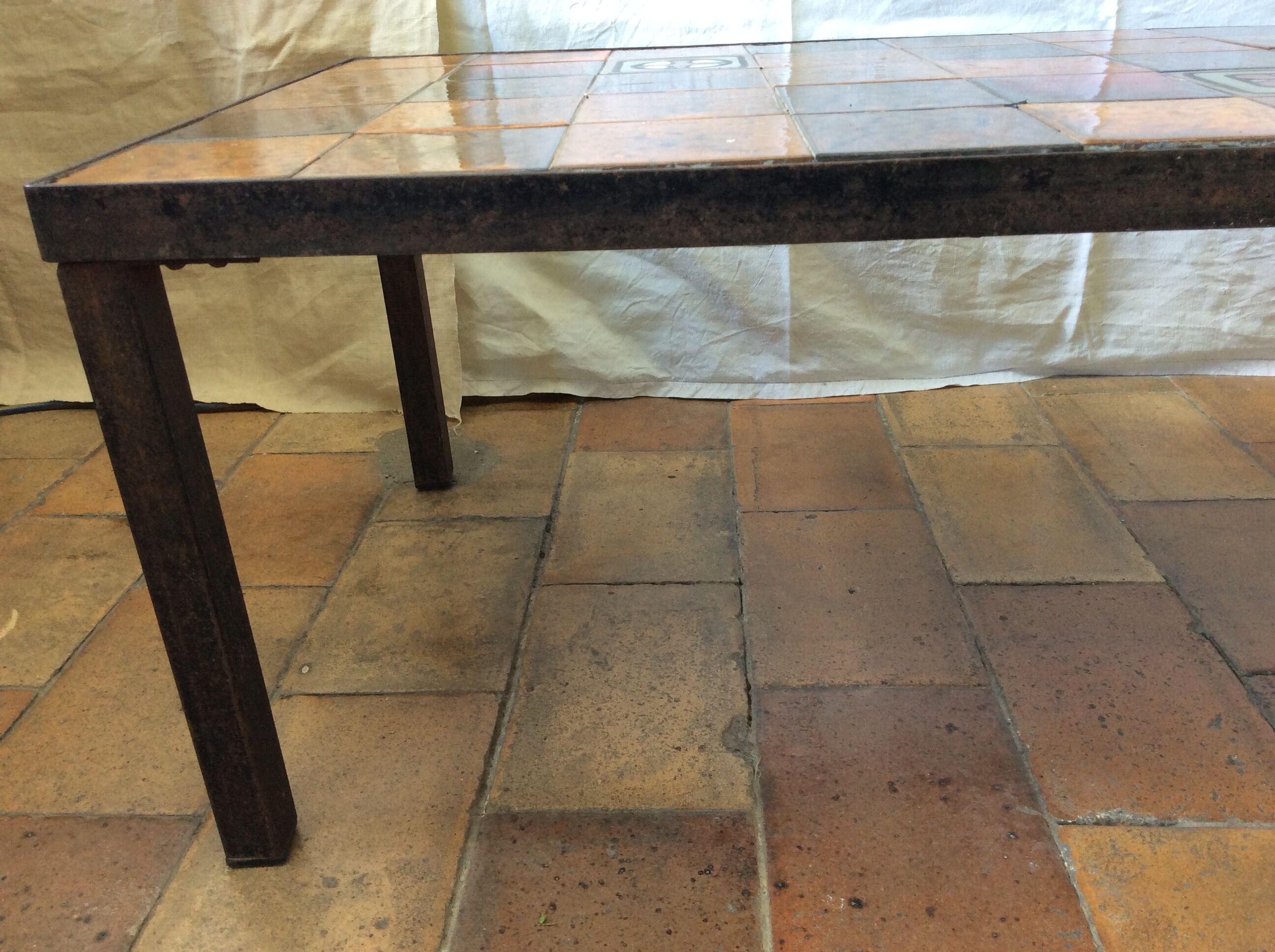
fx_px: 1177
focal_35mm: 32
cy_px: 476
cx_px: 638
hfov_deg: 56.9
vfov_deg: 44.1
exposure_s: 1/25
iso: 50
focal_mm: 3.3
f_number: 2.4
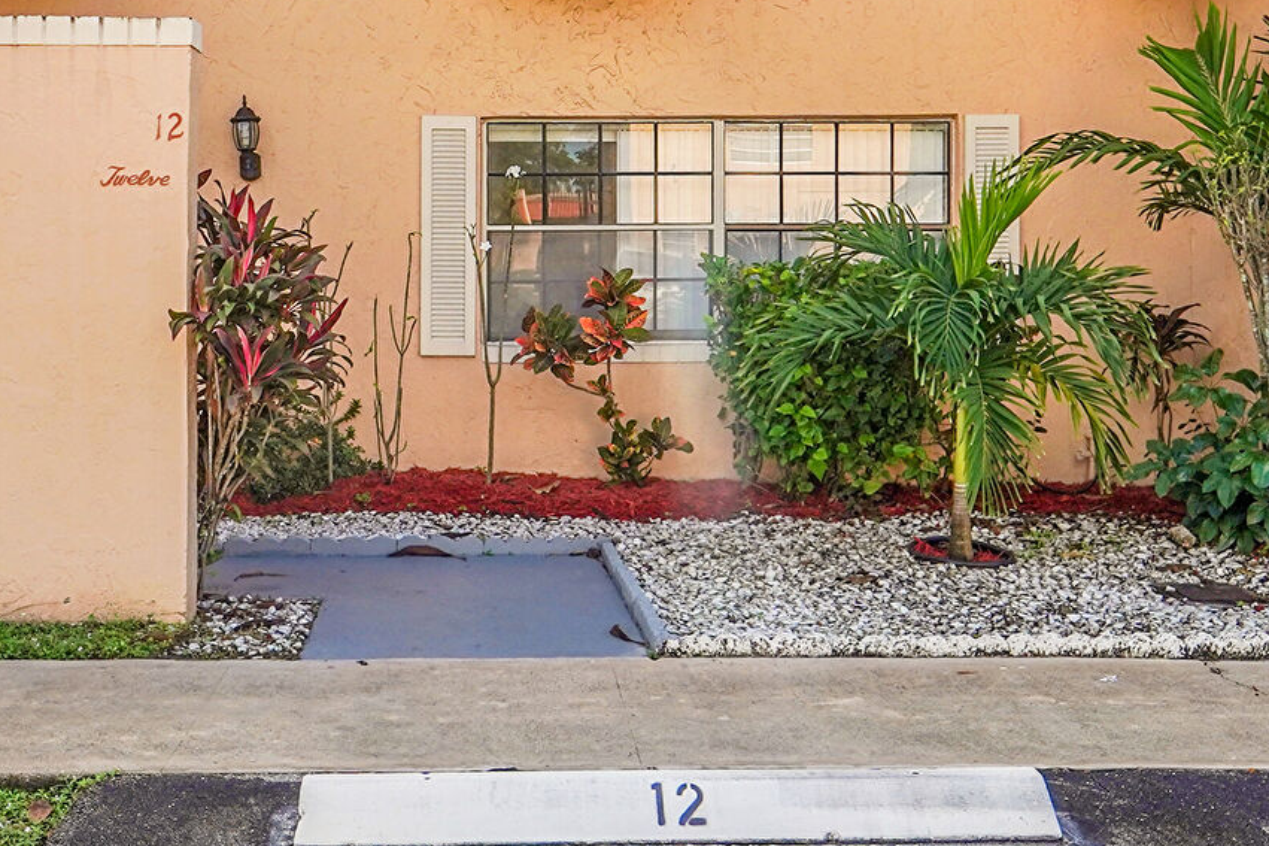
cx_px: 595
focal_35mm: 40
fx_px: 1410
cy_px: 187
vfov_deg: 32.6
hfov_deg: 48.4
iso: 400
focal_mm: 14
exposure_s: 1/160
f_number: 9
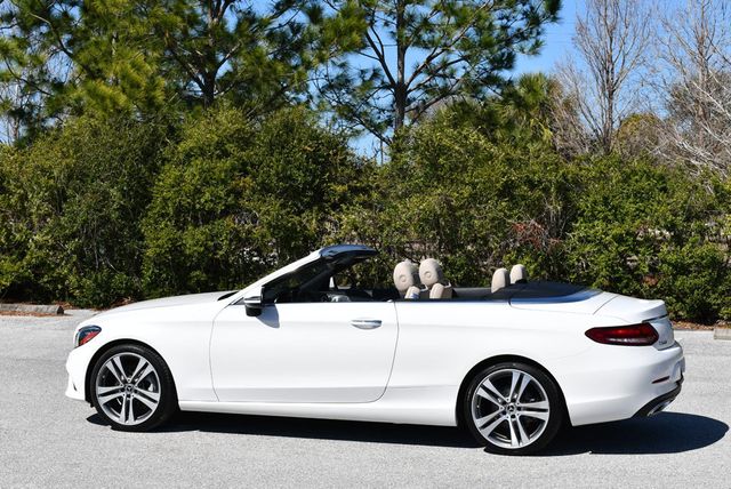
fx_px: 1382
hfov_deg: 29.6
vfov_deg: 20.1
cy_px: 244
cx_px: 366
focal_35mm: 68
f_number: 9
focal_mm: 34
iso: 100
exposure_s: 1/320
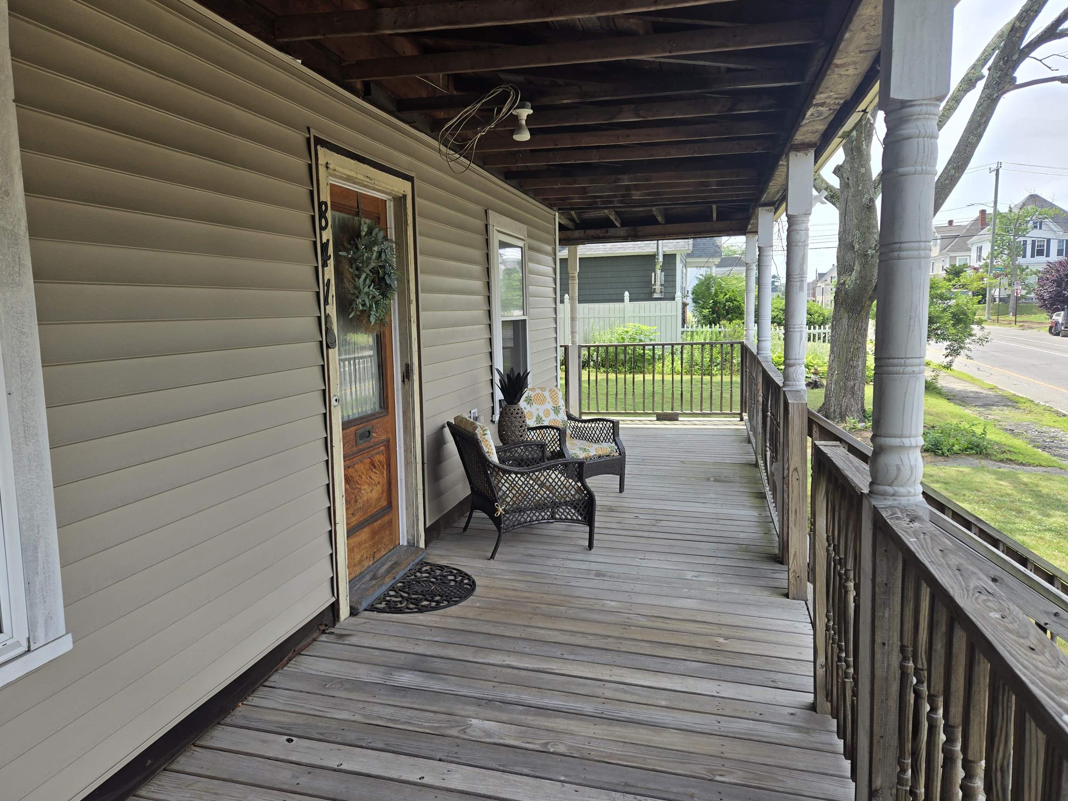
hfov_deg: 69.3
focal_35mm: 25
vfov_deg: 54.9
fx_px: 771
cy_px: 404
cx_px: 498
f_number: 1.8
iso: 25
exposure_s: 1/603
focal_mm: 5.4
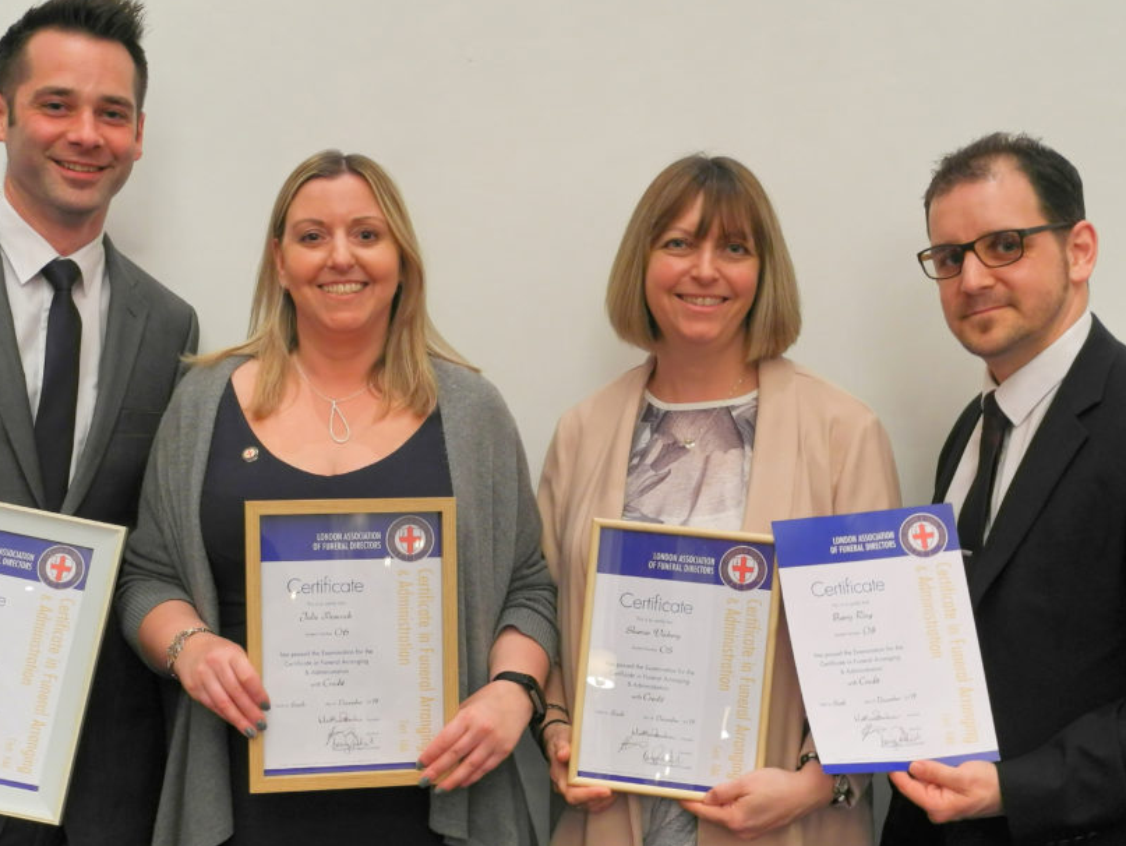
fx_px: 1692
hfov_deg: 36.8
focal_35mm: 52
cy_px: 484
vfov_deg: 28.0
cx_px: 516
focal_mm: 8.8
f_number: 3.2
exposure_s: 1/20
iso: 200
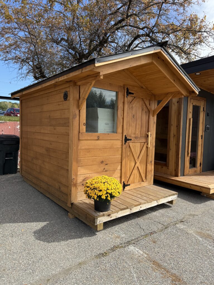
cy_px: 142
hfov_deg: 56.8
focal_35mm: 24
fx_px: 198
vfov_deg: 71.6
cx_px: 107
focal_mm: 6.76
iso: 80
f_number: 1.78
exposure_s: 1/1949
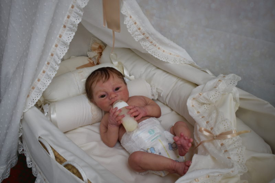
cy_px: 92
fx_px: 332
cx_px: 138
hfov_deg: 45.0
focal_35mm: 44
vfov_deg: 30.8
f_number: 5
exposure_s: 1/100
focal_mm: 29
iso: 400
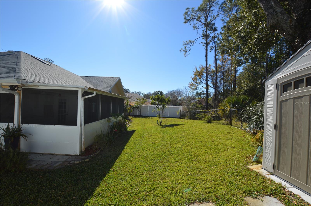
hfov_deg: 100.5
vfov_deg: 77.2
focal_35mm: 15
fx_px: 129
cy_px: 103
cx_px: 156
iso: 100
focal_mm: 10
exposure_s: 1/250
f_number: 8
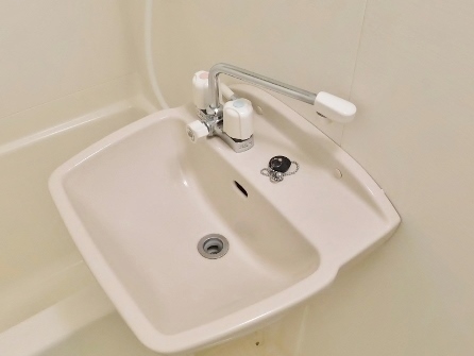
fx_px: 452
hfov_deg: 55.1
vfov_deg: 42.9
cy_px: 204
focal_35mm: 33
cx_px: 272
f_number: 3
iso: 250
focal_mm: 4
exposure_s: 1/30
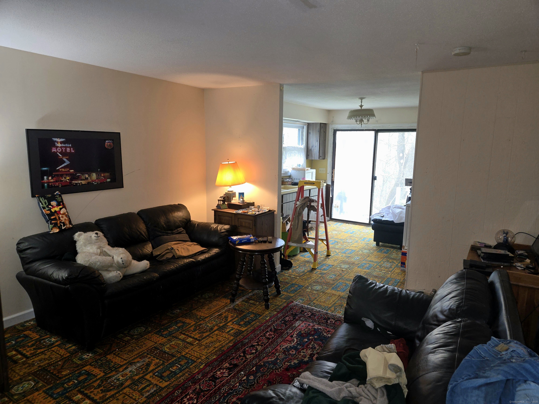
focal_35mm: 23
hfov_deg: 73.9
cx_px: 270
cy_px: 202
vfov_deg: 58.9
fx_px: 358
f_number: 1.8
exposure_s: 1/24
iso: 100
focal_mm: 5.4
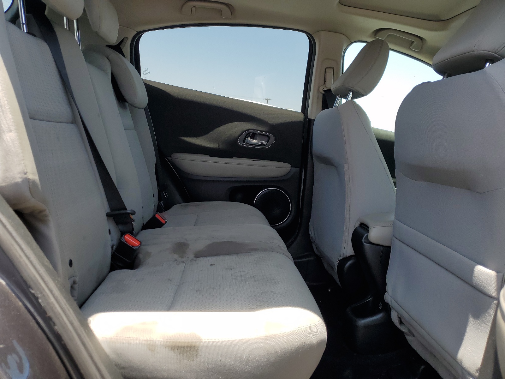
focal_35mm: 26
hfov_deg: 67.3
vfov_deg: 53.1
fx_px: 379
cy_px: 190
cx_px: 252
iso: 50
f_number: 1.5
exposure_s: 1/625
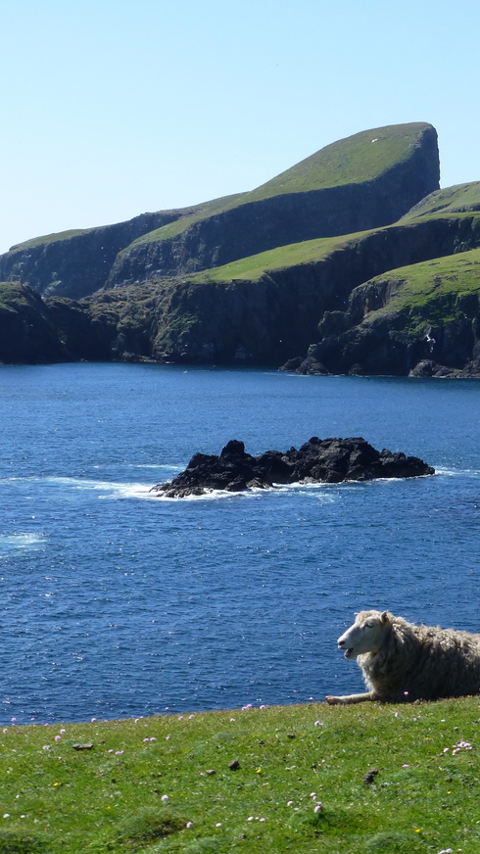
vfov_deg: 22.5
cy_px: 427
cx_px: 337
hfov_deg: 12.7
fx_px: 2151
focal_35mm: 95
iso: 100
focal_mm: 11
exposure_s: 1/500
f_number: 4.8
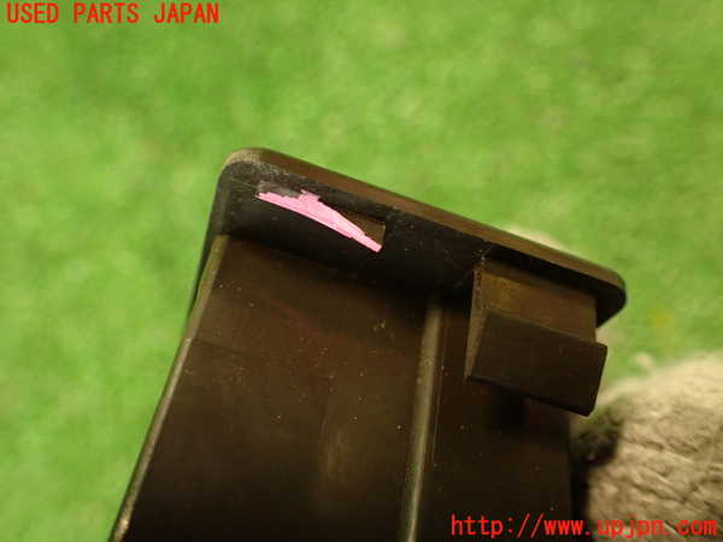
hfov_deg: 56.8
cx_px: 362
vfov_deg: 44.2
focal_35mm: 32
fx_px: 668
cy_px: 271
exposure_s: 1/30
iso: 640
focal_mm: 5.79
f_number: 2.4
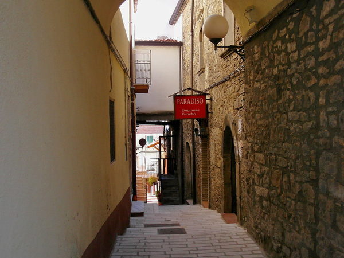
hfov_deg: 51.4
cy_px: 129
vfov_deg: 39.7
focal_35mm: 36
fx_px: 358
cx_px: 172
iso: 200
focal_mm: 7.8
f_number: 2
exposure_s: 1/1500
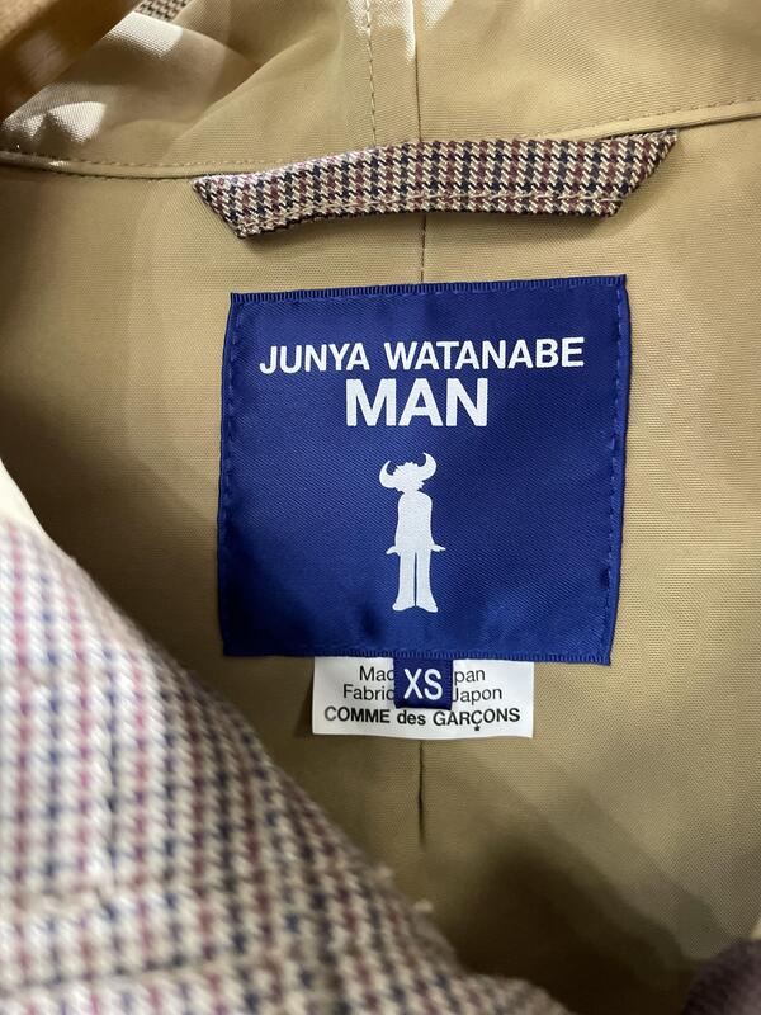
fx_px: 762
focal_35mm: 26
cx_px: 380
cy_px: 508
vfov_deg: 67.3
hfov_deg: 53.1
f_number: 1.6
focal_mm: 4.2
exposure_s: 1/60
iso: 500
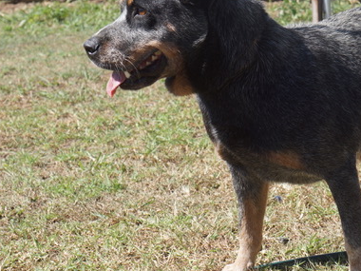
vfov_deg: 14.5
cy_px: 120
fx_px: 1064
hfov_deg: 19.1
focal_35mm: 102
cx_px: 275
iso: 100
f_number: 7.1
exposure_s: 1/200
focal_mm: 42
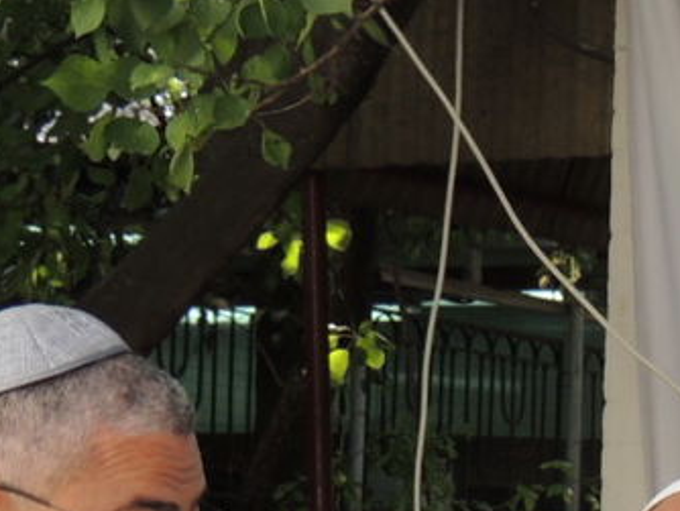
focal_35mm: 197
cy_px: 788
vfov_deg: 7.4
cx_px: 599
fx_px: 3873
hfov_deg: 10.0
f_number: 3.5
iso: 100
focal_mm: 8.3
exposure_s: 1/200
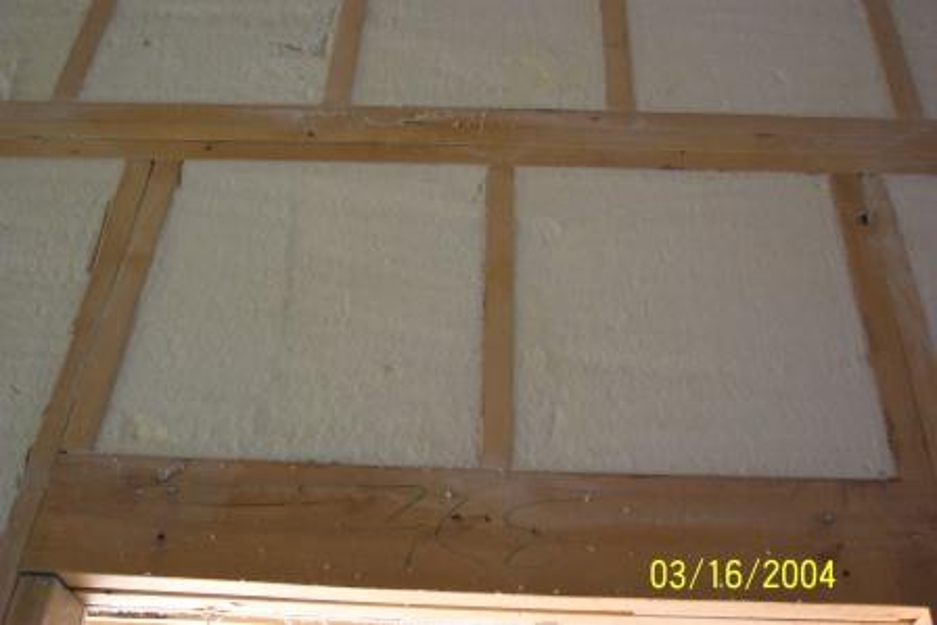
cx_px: 468
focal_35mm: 38
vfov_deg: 35.1
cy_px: 312
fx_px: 989
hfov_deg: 50.7
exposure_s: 1/90
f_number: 2.8
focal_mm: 8
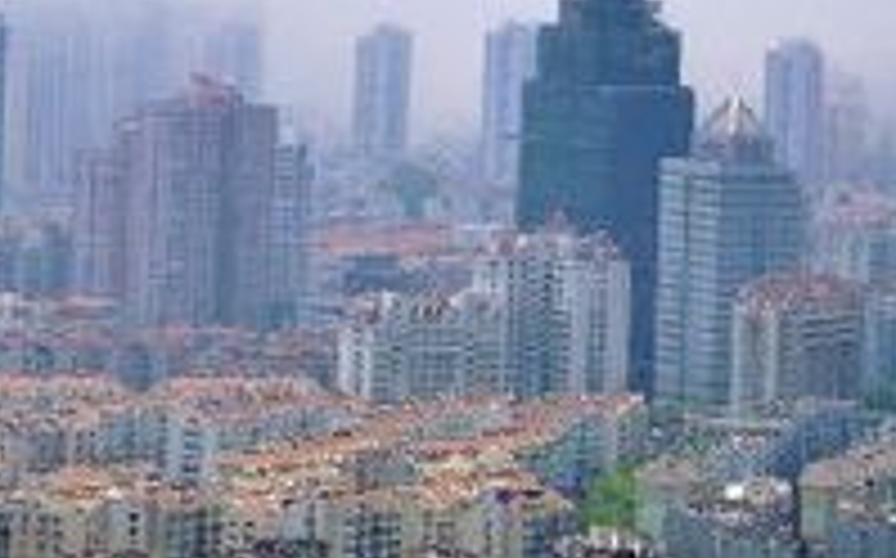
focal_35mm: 331
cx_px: -259
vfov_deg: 3.9
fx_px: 8076
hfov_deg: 6.3
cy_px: -238
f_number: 7.1
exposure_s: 1/800
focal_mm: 80
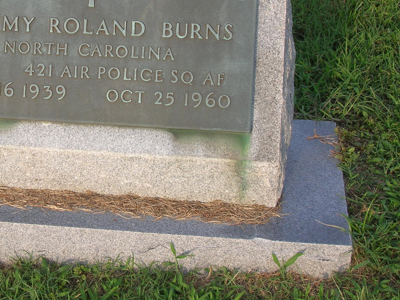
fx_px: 855
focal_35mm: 74
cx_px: 93
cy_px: 94
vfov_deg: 19.8
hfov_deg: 26.0
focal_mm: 7.7
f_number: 5.4
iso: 50
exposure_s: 1/92.1
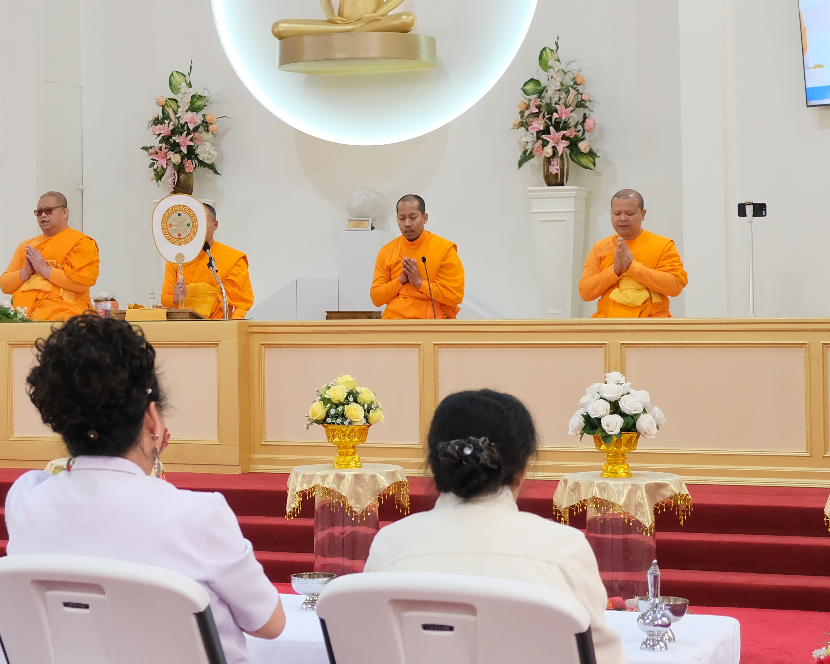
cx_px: 209
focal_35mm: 80
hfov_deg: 23.6
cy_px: 254
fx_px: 1965
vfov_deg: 19.1
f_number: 3.2
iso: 1250
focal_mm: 25.4
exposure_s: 1/60
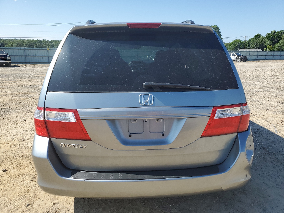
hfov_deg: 67.3
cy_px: 106
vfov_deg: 53.1
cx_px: 142
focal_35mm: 26
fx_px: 213
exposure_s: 1/2500
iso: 50
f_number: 1.5
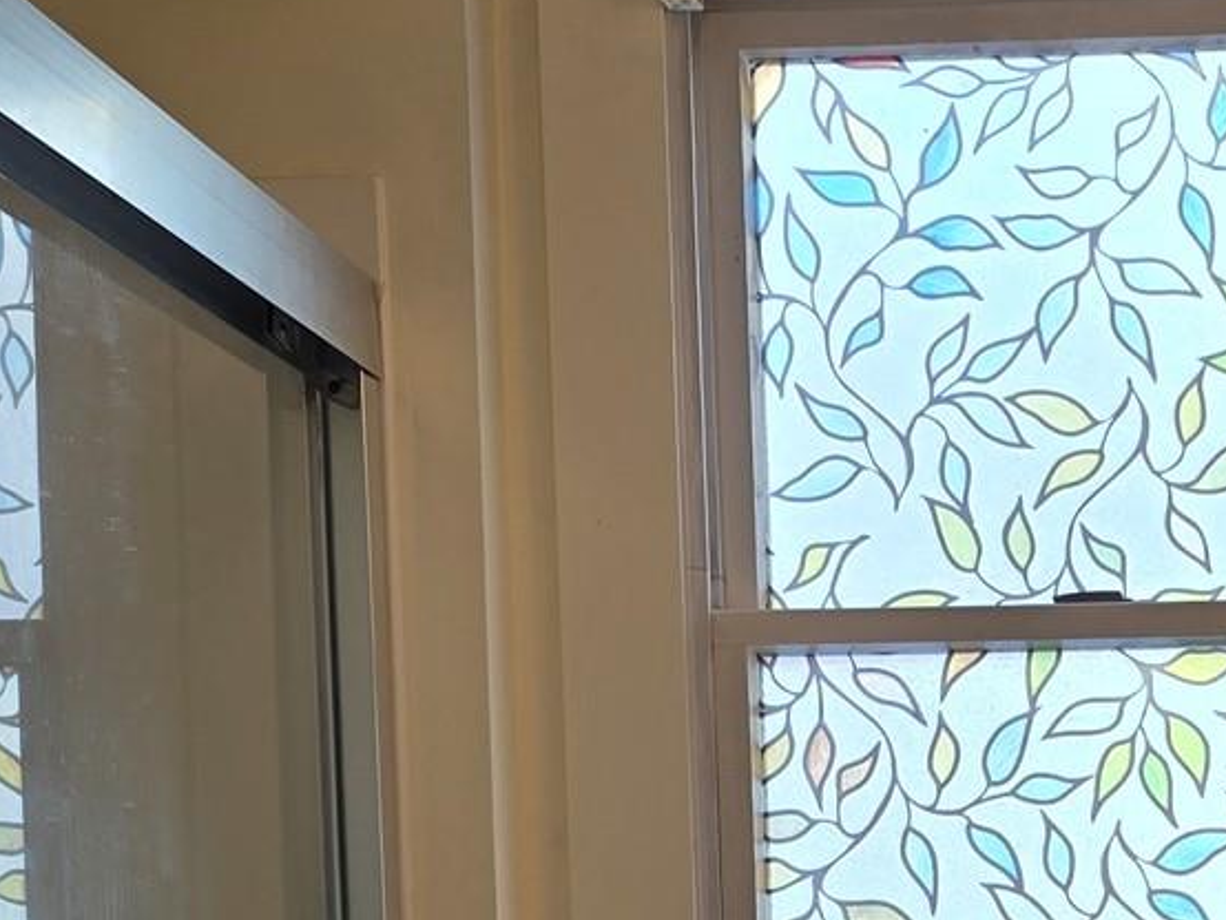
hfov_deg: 22.2
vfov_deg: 16.5
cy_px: 1170
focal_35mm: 85
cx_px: 1217
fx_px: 3012
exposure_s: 1/120
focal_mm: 6.3
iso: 40
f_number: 1.7
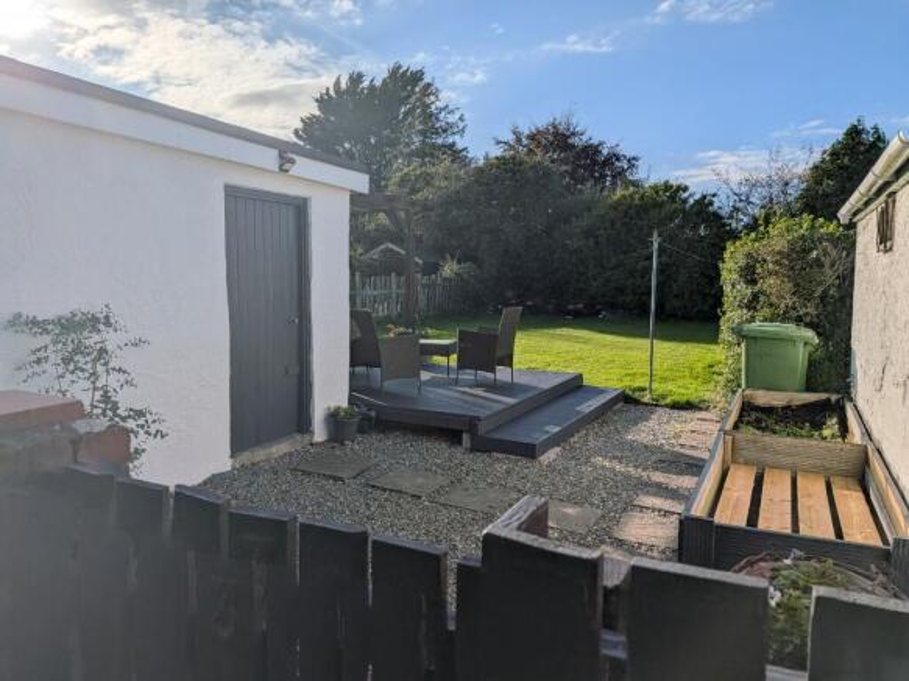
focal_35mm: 24
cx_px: 454
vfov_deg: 56.8
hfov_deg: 71.6
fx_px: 630
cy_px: 340
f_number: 1.7
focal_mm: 4.53
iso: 29
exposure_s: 1/6098
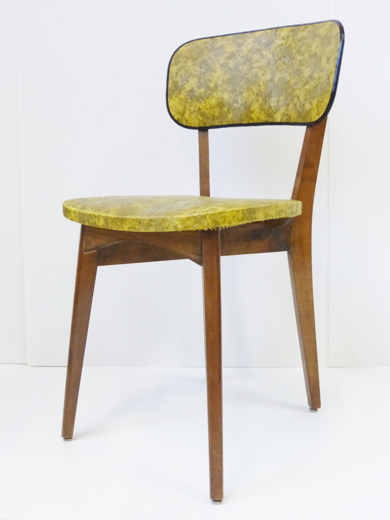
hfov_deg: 36.0
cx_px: 195
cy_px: 260
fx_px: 601
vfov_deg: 46.8
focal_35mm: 40
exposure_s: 1/40
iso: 400
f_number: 3.9
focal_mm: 6.9
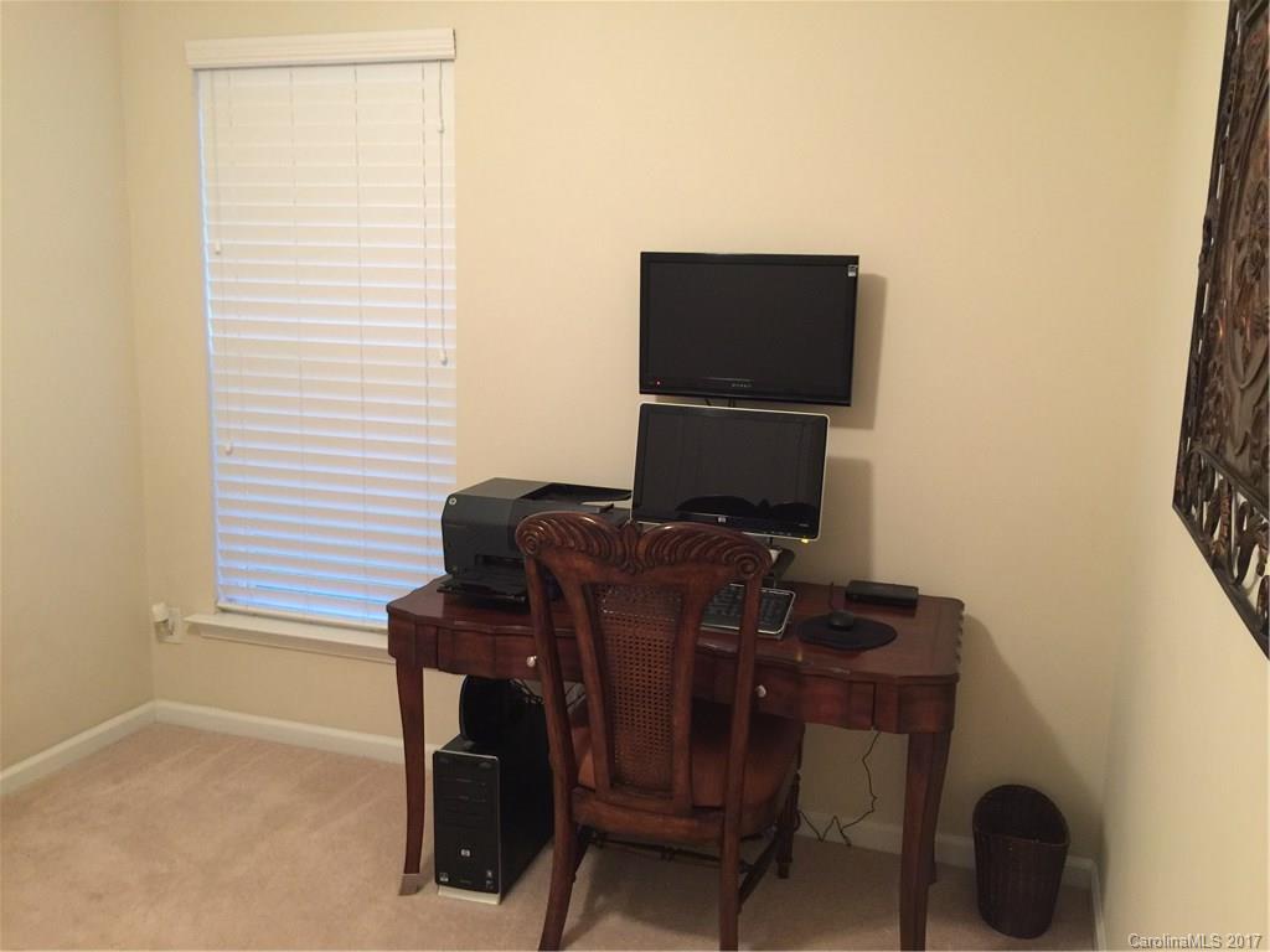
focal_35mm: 29
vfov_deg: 48.2
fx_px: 1064
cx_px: 635
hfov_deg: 61.7
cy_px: 476
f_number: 2.2
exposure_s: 1/4
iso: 80
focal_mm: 4.15
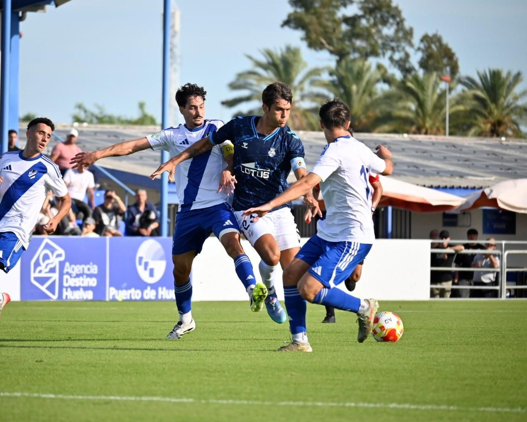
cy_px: 204
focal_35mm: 370
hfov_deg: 5.2
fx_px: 5772
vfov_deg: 4.2
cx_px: 214
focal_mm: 210
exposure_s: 1/1250
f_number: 6
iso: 320
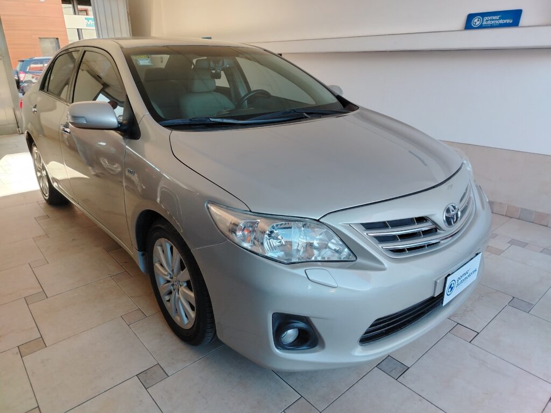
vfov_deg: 56.8
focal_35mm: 24
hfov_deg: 71.6
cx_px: 276
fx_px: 382
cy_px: 206
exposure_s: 1/100
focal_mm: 5.25
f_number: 1.75
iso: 294
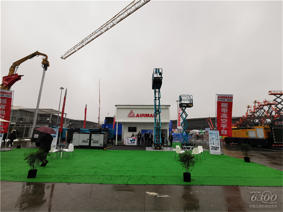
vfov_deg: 74.7
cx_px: 142
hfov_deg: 91.0
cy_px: 106
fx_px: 139
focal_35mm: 17
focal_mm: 2.26
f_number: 2.2
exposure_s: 1/317
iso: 50
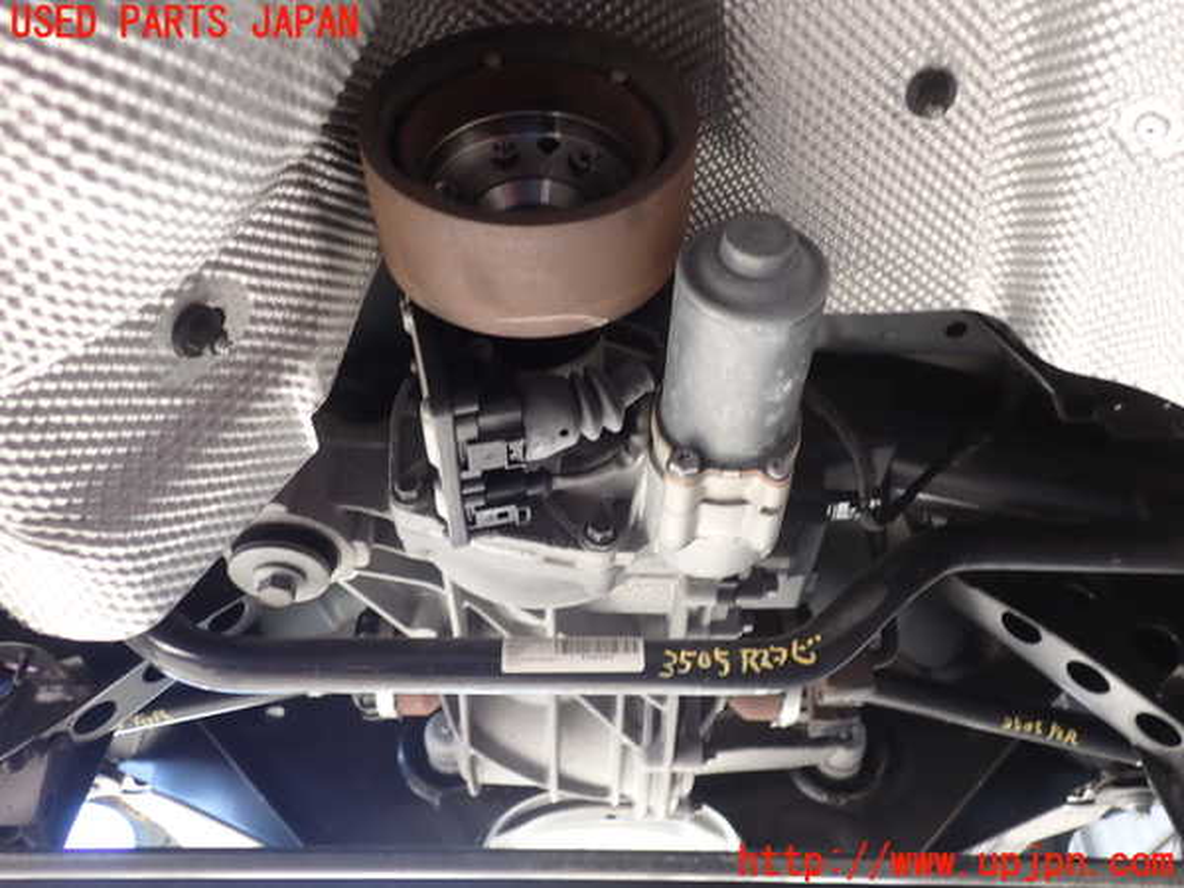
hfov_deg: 60.0
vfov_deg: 46.8
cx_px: 592
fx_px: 1026
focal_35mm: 30
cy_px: 444
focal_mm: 5.4
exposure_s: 1/60
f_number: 2.3
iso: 125
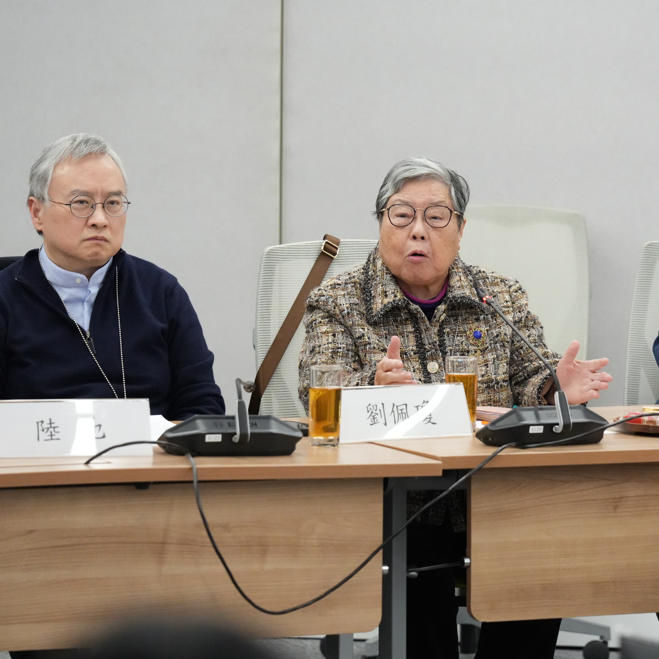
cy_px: 330
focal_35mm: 230
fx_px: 4954
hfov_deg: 7.6
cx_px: 423
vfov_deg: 7.6
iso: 10000
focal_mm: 180
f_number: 4.5
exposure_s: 1/250
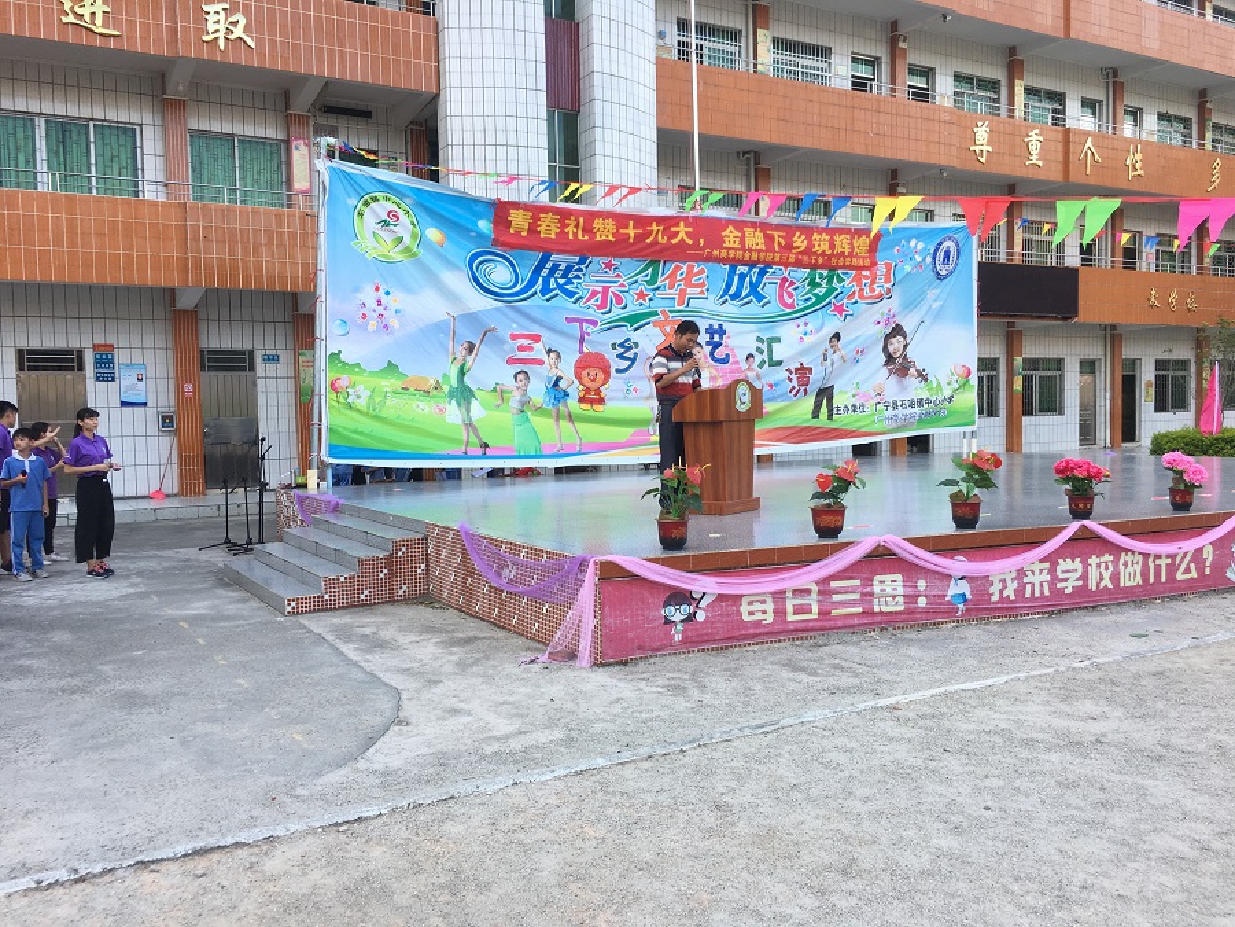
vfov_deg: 48.2
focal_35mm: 29
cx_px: 618
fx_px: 1035
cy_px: 464
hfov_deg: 61.7
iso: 25
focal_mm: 4.15
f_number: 2.2
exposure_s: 1/256
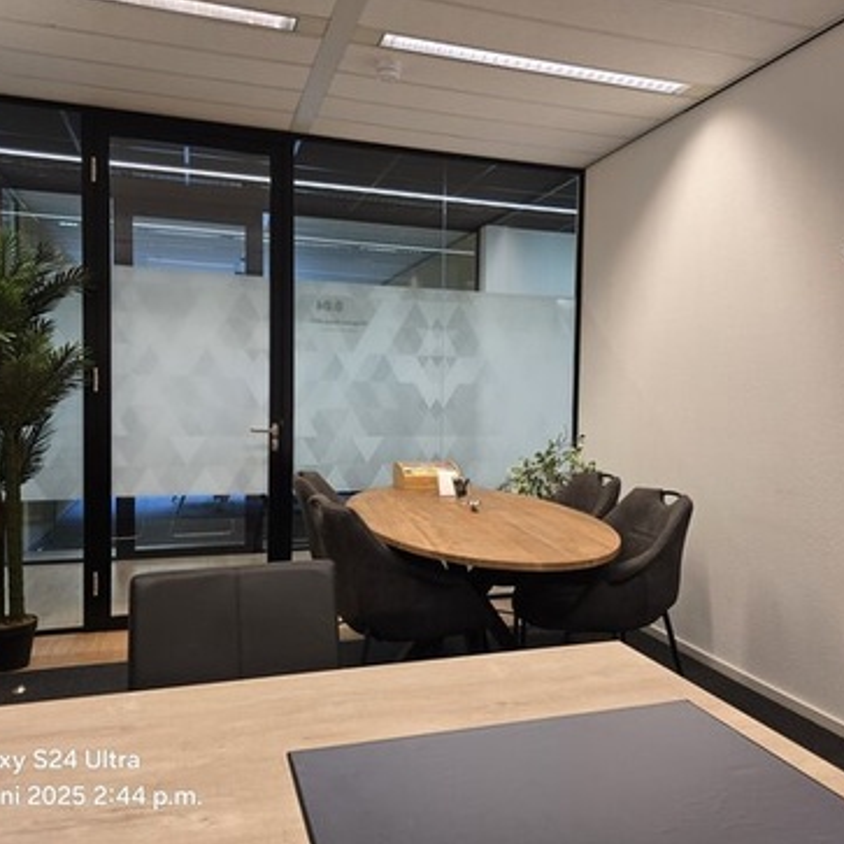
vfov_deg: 57.3
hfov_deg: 57.1
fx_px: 772
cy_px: 429
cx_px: 472
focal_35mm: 28
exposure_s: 1/100
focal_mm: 6.3
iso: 200
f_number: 1.7
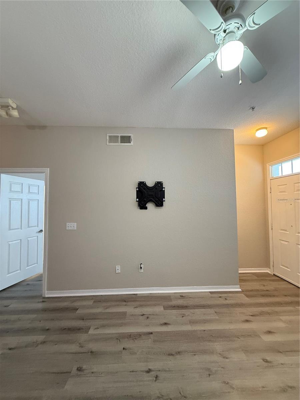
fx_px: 162
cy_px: 200
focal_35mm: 14
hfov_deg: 85.7
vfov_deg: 102.1
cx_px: 150
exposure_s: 1/60
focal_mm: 2.22
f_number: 2.2
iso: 400
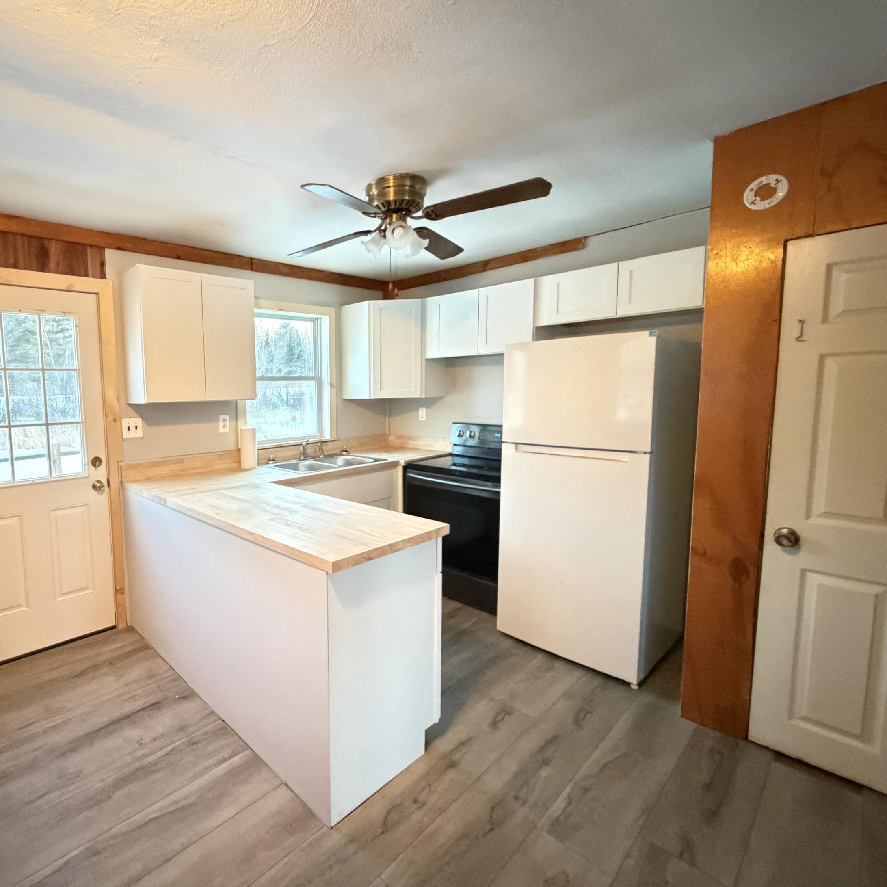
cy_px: 437
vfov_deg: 84.0
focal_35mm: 17
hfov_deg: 80.9
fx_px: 493
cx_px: 288
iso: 1600
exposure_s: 1/30
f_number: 2.2
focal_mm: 2.22
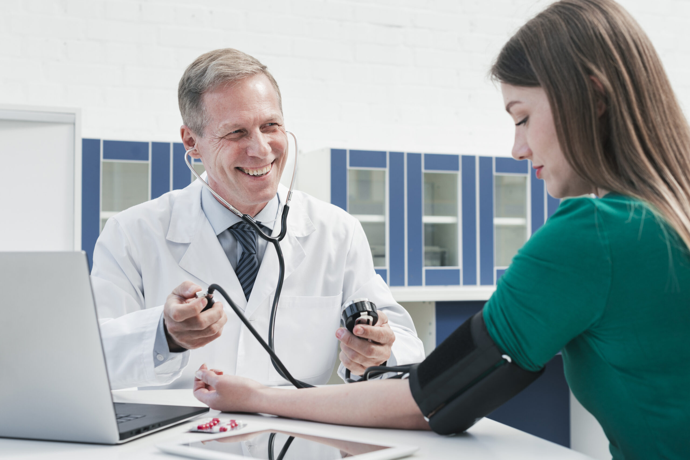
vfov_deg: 27.0
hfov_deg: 39.6
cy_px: 230
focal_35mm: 50
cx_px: 345
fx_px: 959
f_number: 5
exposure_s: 1/160
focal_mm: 50
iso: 200
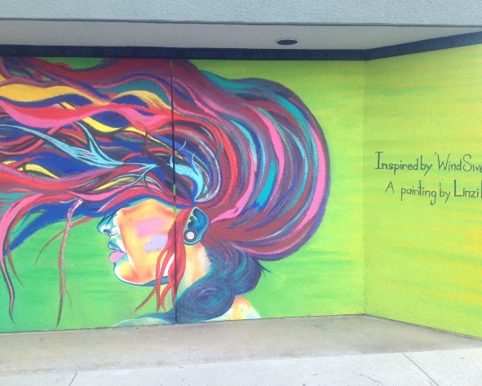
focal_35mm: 37
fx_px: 528
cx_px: 250
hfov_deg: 49.1
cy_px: 191
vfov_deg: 40.1
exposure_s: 1/40
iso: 50
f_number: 2.4
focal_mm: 4.28
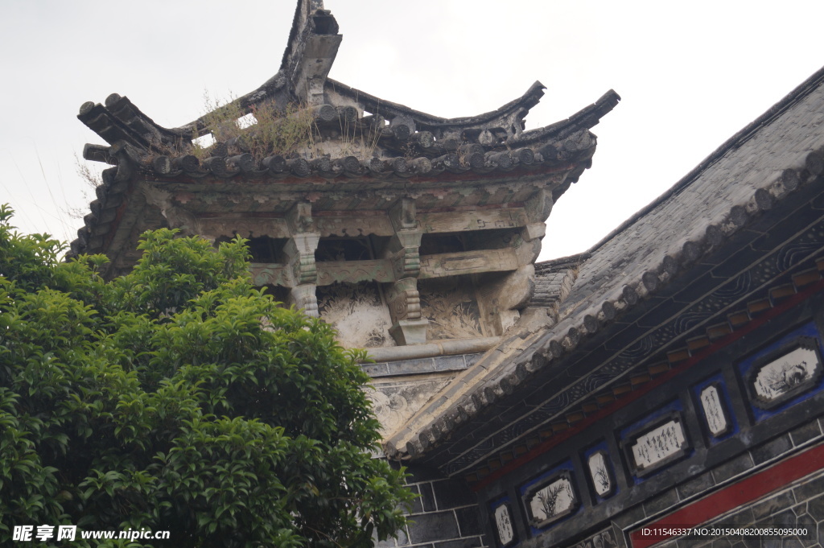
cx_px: 412
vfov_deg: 18.2
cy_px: 274
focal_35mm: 75
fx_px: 1715
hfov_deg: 27.0
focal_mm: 50
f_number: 5.6
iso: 100
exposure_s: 1/160
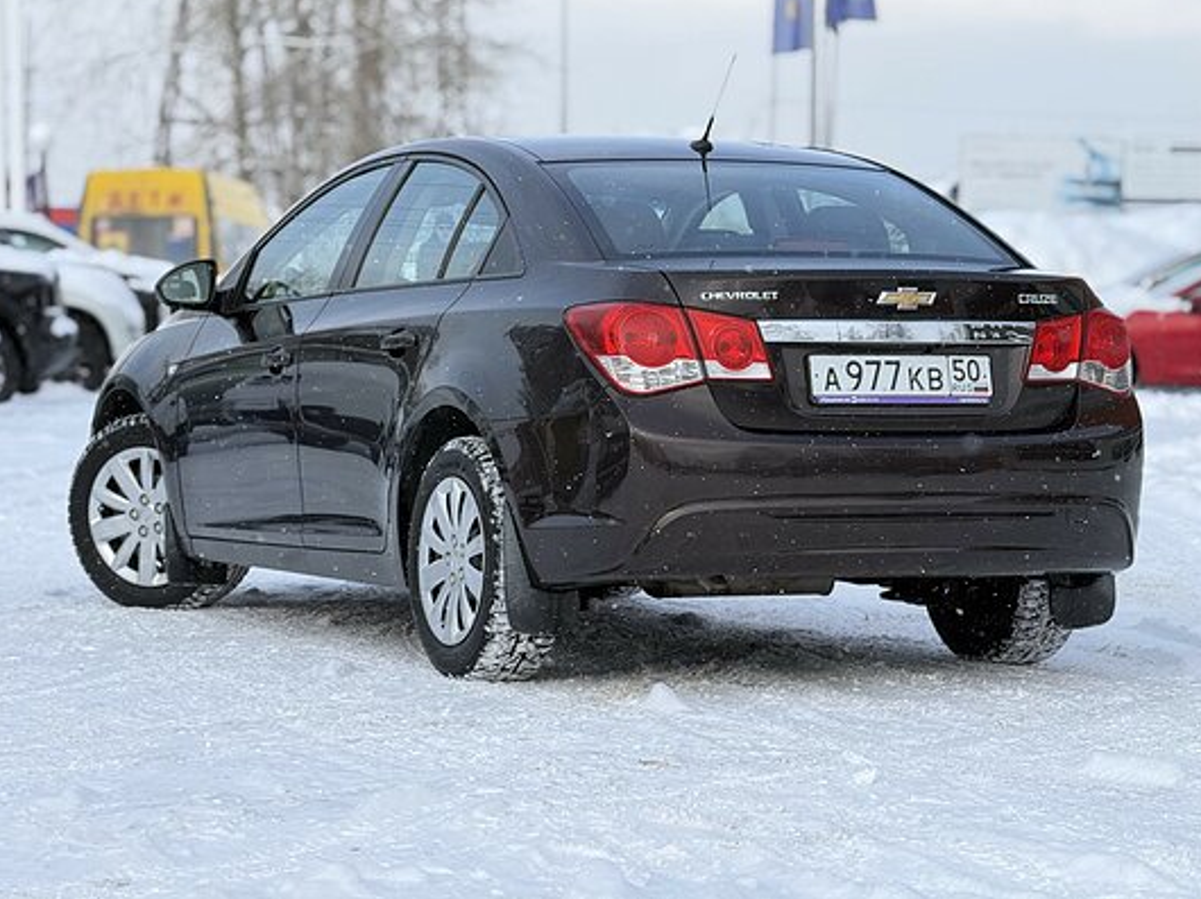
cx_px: 598
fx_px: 4300
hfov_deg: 15.9
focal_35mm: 124
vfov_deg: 11.9
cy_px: 437
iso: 64
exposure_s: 1/397
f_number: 2.8
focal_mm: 15.66
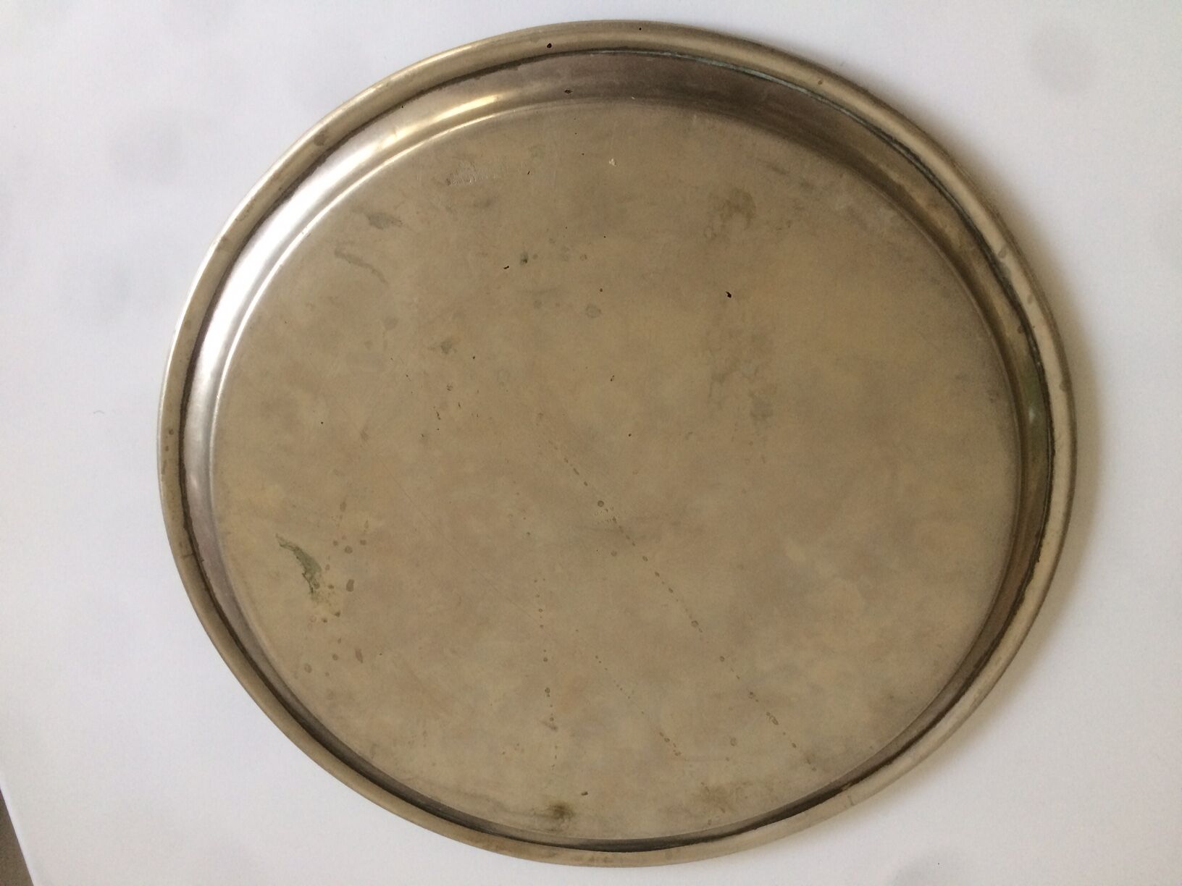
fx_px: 990
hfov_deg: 61.7
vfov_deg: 48.2
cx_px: 591
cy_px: 443
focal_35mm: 29
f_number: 2.2
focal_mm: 4.15
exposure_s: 1/33
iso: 64
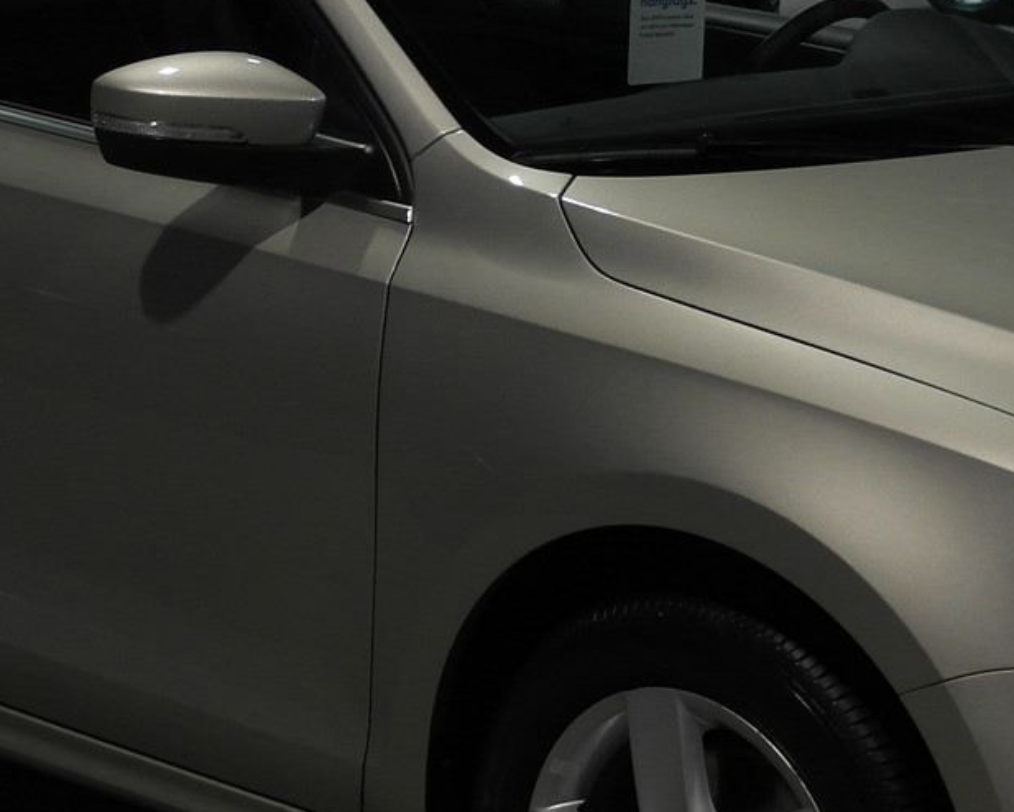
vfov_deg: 13.5
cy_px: 310
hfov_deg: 16.8
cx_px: 606
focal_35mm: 114
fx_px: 3422
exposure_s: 1/60
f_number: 3.5
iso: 400
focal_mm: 20
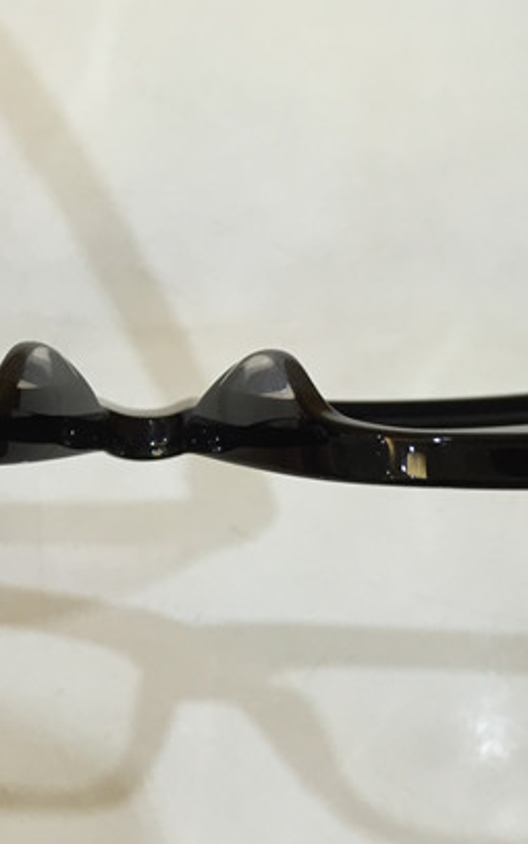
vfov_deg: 38.1
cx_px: 83
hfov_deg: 23.9
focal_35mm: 53
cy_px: 369
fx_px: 1219
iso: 125
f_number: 2.2
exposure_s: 1/33
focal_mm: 4.15
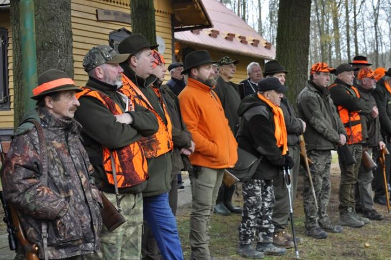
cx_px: 188
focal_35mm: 66
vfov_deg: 20.6
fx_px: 716
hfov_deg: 30.5
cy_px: 127
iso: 800
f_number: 4.8
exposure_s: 1/40
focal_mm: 42
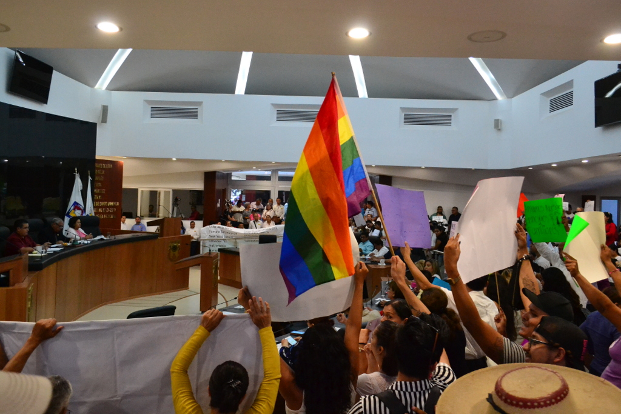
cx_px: 310
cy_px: 207
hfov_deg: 67.4
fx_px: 466
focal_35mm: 27
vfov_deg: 47.9
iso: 3200
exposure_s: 1/160
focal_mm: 18
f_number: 4
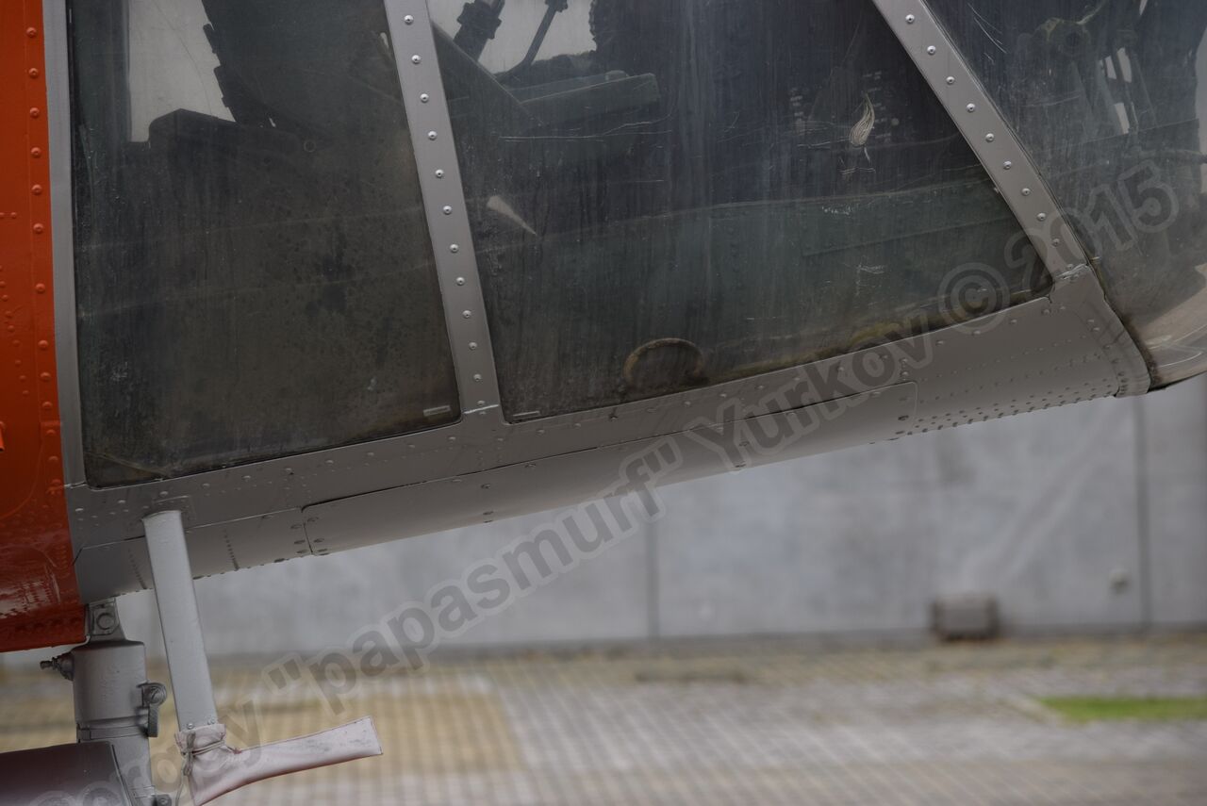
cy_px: 403
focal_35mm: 202
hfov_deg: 10.2
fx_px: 6793
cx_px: 604
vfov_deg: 6.8
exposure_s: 1/640
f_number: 6.3
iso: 200
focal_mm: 135
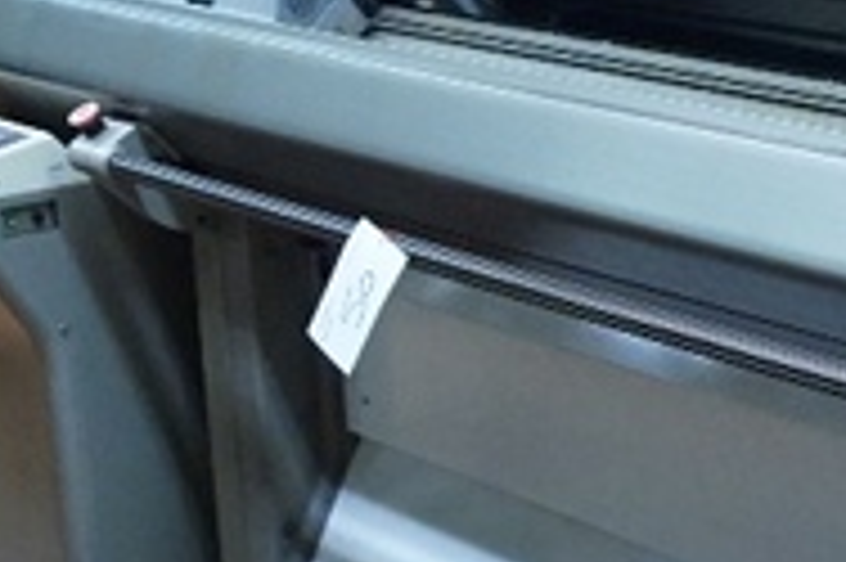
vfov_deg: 14.8
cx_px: 968
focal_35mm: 92
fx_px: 2160
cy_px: 135
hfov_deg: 20.9
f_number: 3.5
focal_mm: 16
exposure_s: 1/125
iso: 3200
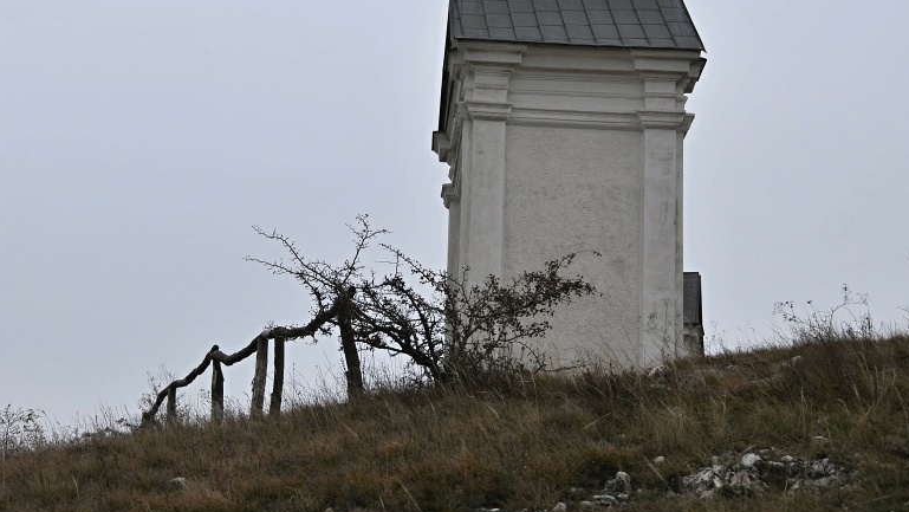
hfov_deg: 18.3
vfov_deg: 10.4
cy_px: 173
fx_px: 2821
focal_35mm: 117
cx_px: 413
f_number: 6.3
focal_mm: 56
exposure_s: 1/400
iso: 200
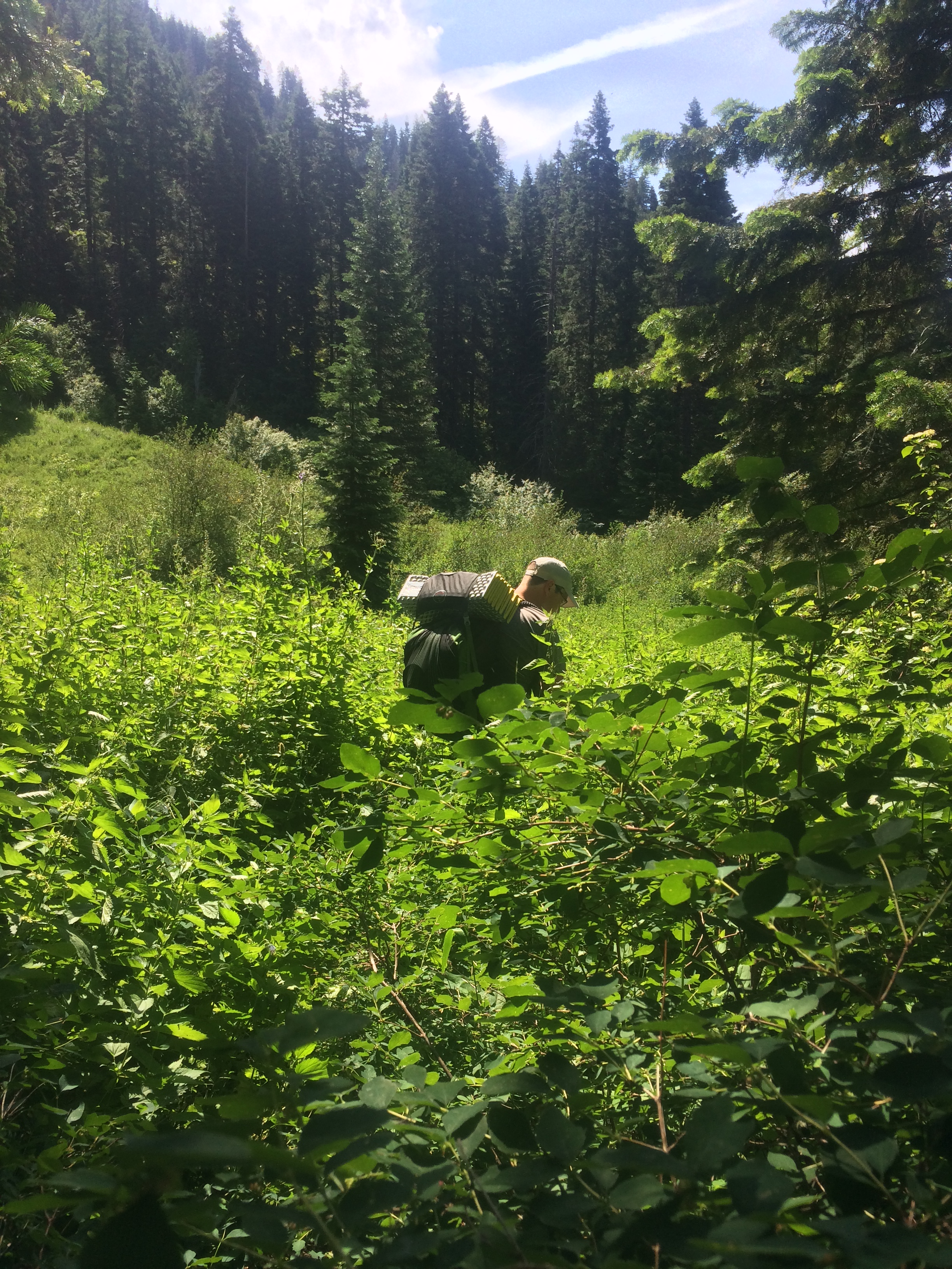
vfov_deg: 61.7
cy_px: 634
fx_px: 1063
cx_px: 476
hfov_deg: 48.2
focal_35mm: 29
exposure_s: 1/977
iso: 32
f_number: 2.2
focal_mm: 4.15
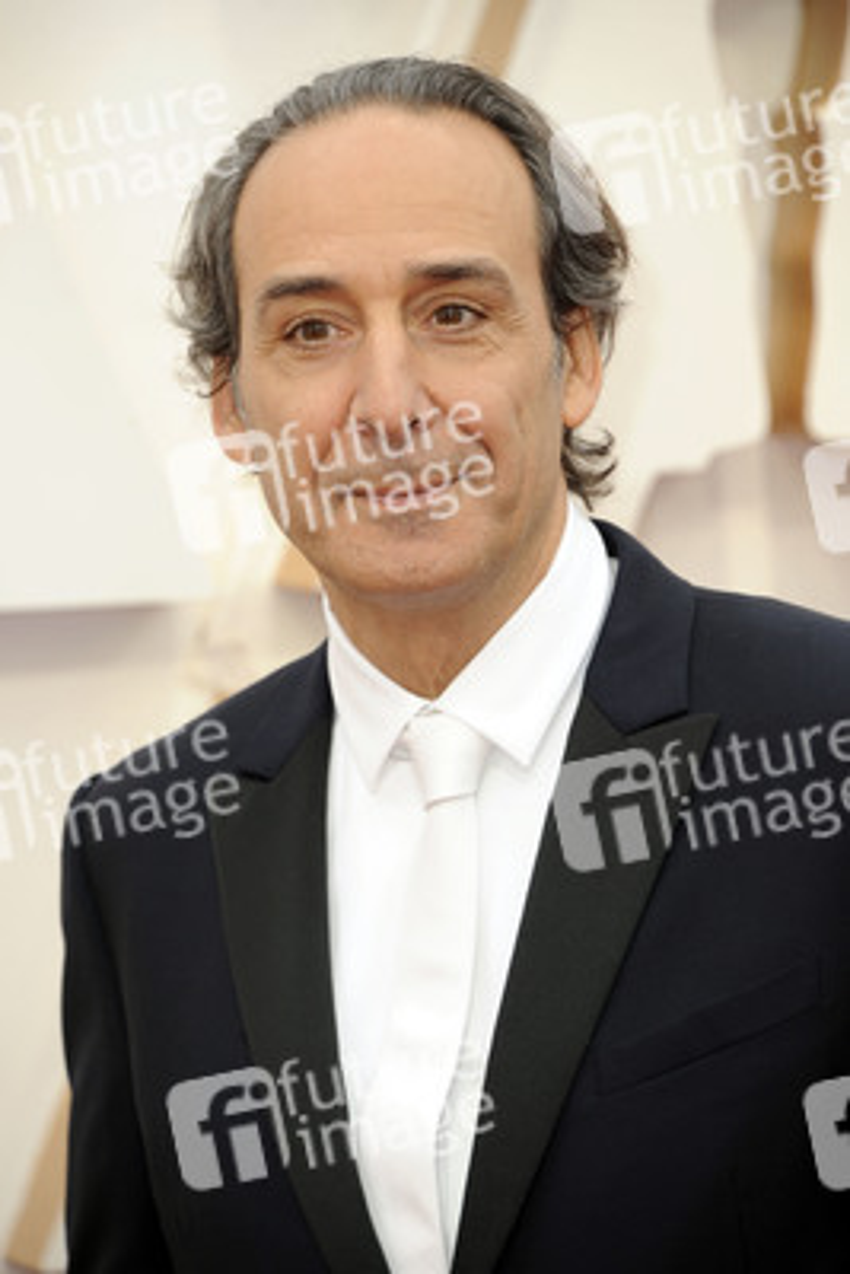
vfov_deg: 6.9
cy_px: 637
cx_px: 425
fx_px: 10615
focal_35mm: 300
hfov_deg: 4.6
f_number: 6.3
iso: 800
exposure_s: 1/200
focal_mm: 300
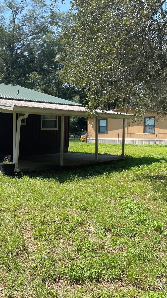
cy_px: 148
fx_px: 299
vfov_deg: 52.8
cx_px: -10
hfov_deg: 28.7
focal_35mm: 38
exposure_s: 1/1531
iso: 32
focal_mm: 4.2
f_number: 1.6
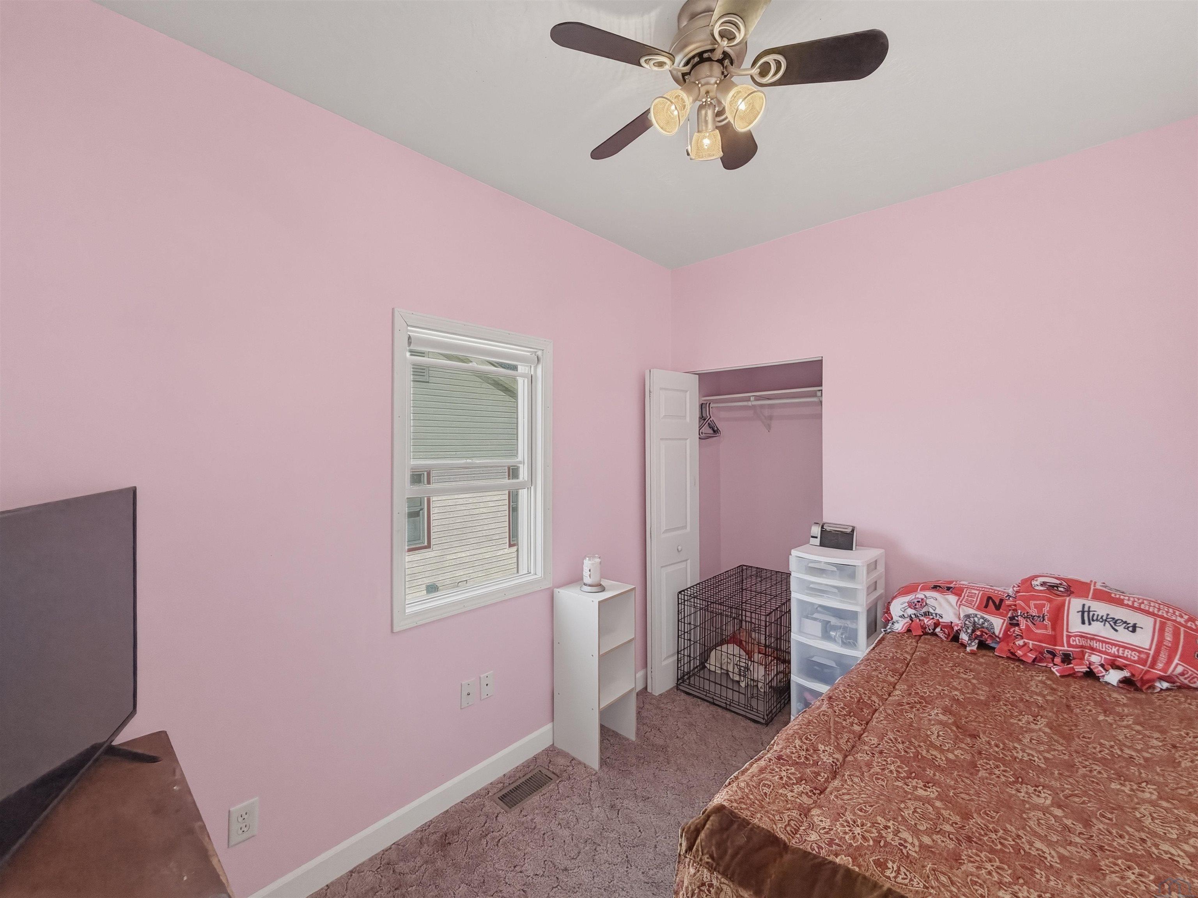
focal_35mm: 14
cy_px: 449
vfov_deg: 85.7
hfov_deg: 102.1
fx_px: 485
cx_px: 599
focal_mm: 2.2
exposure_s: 1/120
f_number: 2.2
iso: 125
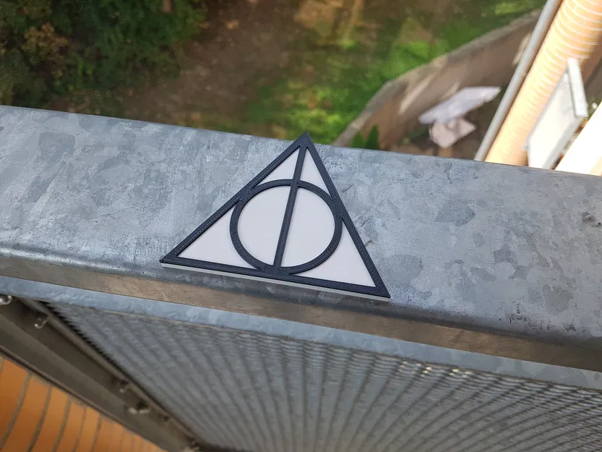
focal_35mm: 26
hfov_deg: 67.3
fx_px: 452
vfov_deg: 53.1
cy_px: 226
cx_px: 301
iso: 50
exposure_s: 1/618
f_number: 1.7
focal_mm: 4.2
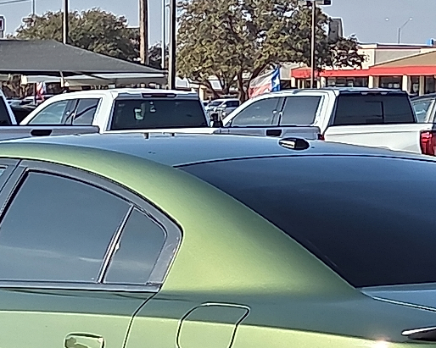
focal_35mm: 158
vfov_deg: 9.6
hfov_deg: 12.2
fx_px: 2038
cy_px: 417
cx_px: 240
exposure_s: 1/1429
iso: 25
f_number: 1.8
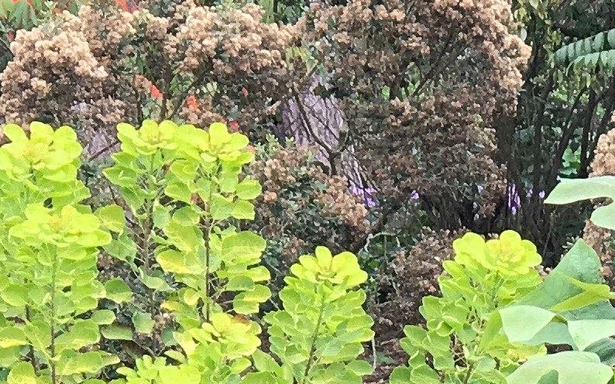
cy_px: 577
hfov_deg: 6.8
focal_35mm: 307
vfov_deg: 4.3
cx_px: 613
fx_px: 5145
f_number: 2.8
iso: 20
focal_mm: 6.6
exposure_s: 1/102
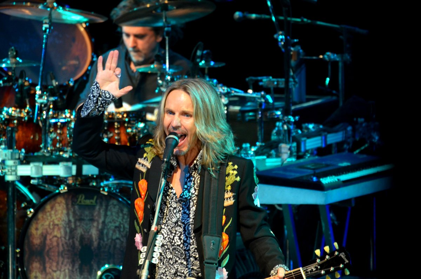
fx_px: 5252
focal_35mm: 450
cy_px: 140
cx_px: 210
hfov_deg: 4.6
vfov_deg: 3.0
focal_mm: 300
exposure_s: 1/50
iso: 1600
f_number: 5.6
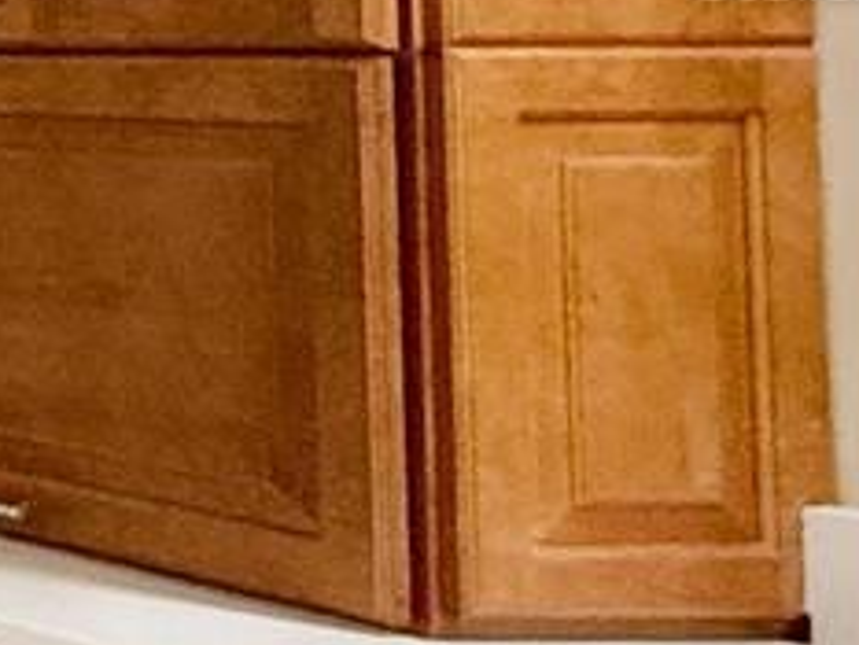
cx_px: -1910
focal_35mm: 96
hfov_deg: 10.6
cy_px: -29
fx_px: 2383
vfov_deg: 15.1
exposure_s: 1/120
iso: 160
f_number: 2.2
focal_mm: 2.22
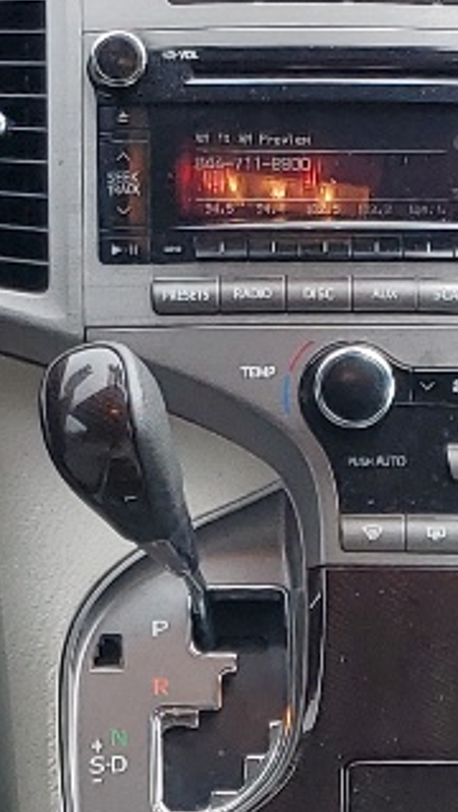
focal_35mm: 142
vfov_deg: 14.5
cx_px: 270
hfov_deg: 8.6
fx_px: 3058
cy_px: 1064
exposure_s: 1/120
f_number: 1.5
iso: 52
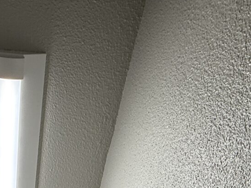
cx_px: 40
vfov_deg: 21.4
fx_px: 355
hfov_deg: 37.2
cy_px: 324
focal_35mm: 49
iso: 80
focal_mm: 2.22
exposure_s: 1/99
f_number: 2.2
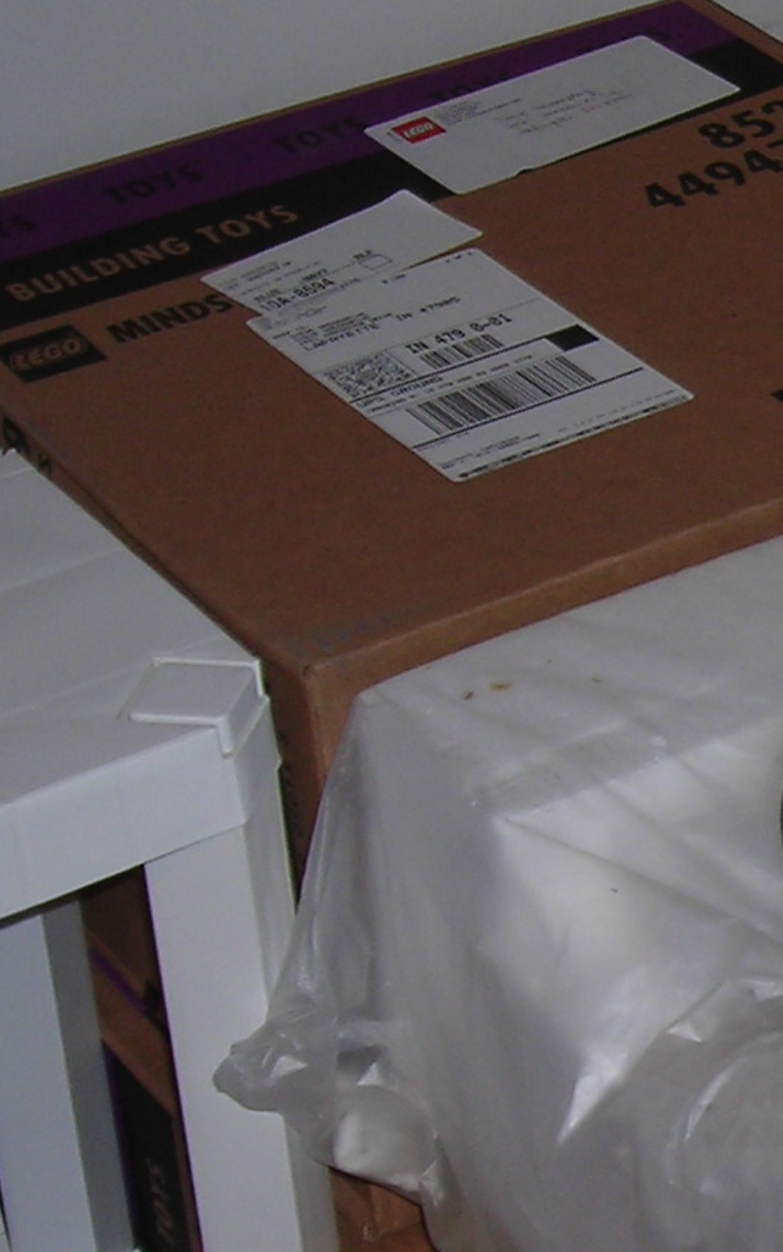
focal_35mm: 120
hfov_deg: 10.3
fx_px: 4096
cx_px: 1425
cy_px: 963
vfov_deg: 17.3
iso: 50
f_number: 3.2
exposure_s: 1/60.1
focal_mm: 6.3
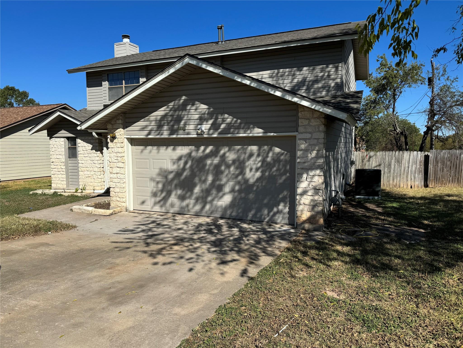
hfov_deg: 71.6
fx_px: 321
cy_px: 174
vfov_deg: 56.8
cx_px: 232
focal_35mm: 24
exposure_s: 1/6410
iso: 80
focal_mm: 6.86
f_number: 1.78
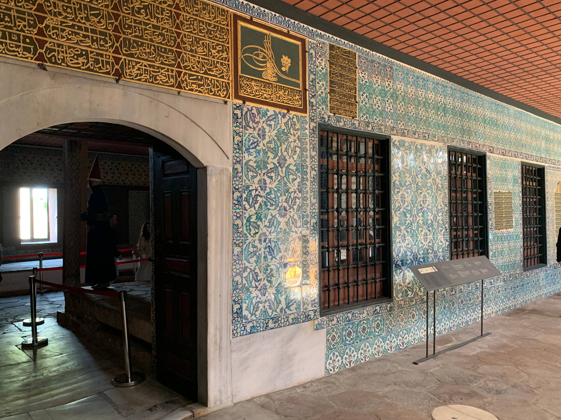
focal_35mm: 27
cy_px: 215
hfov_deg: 65.3
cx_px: 287
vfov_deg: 51.3
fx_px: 438
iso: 320
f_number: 1.8
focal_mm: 4.25
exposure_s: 1/60
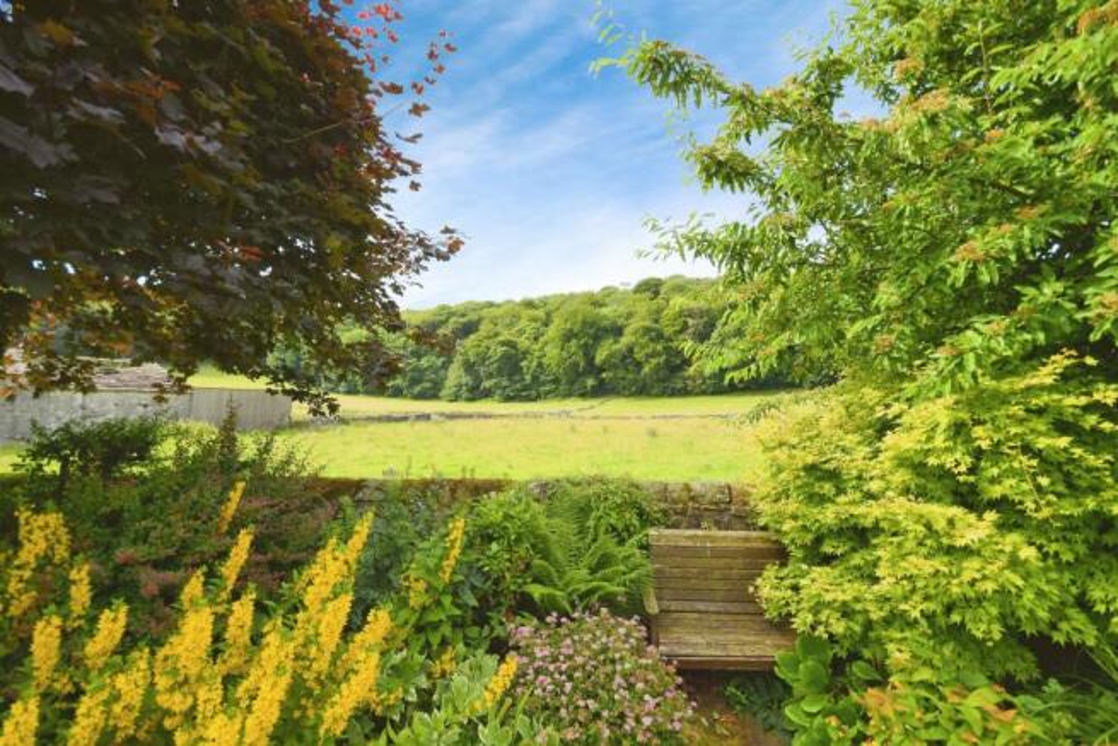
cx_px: 559
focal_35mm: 15
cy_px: 373
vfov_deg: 77.4
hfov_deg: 100.4
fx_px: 466
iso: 400
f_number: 8
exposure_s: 1/500
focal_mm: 10
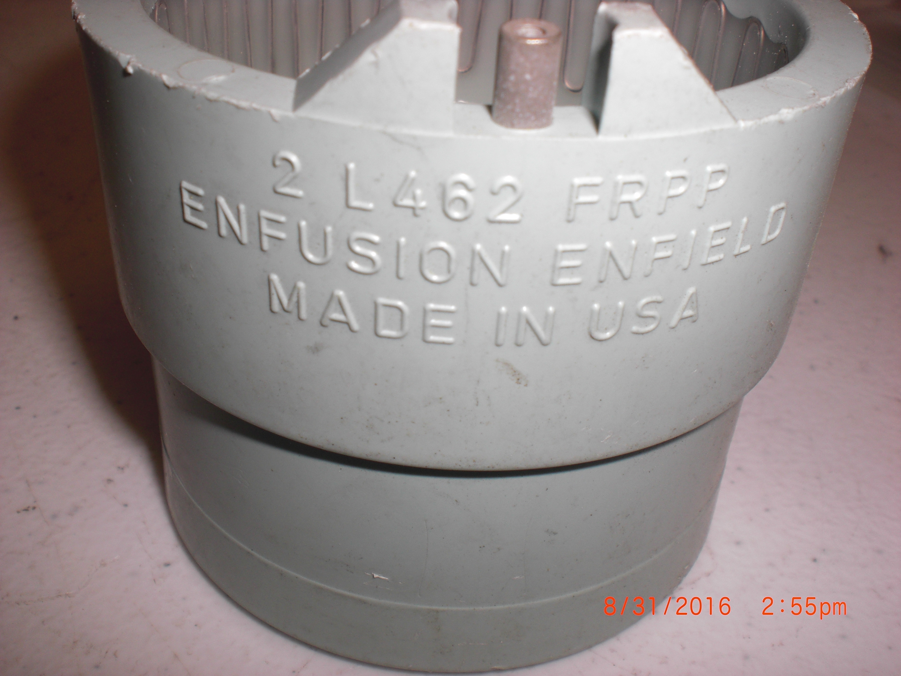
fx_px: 989
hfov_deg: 49.0
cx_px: 450
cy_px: 338
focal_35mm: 38
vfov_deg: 37.7
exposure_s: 1/60
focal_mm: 6.3
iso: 64
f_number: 5.6
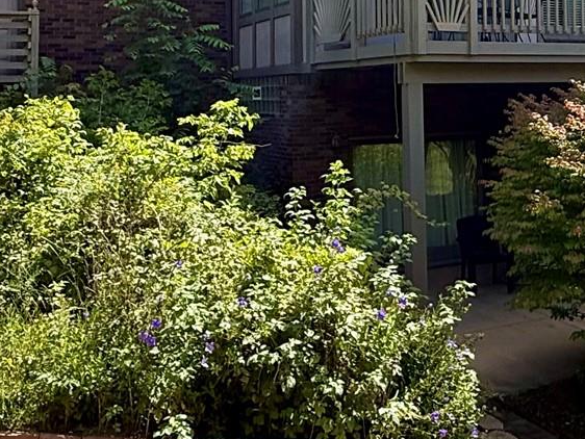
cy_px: 30
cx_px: 431
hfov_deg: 36.7
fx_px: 862
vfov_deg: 27.4
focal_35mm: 51
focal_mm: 2.22
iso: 64
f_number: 2.2
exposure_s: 1/779
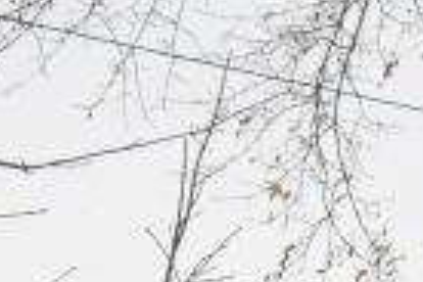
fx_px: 3278
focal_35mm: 279
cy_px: 676
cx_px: 564
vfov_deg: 4.8
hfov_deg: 7.3
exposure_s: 1/500
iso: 200
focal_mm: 9.4
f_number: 3.8
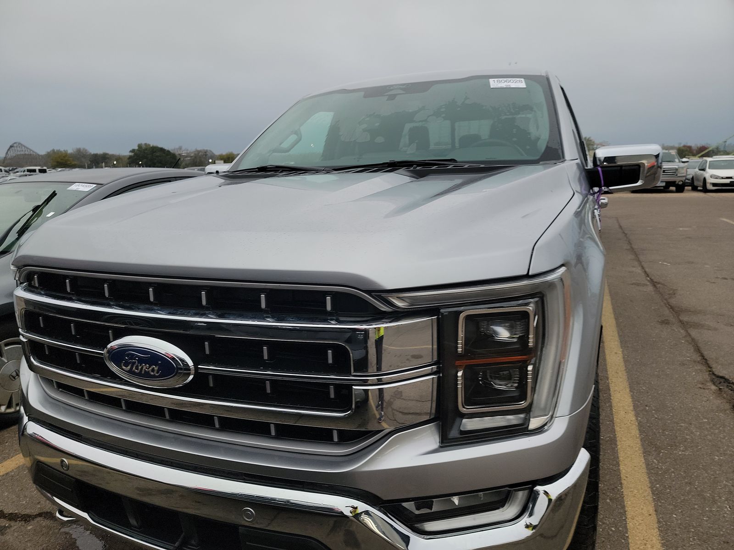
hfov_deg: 71.6
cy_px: 275
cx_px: 367
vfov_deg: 56.8
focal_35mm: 24
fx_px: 509
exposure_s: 1/119
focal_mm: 6.7
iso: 90
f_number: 1.8
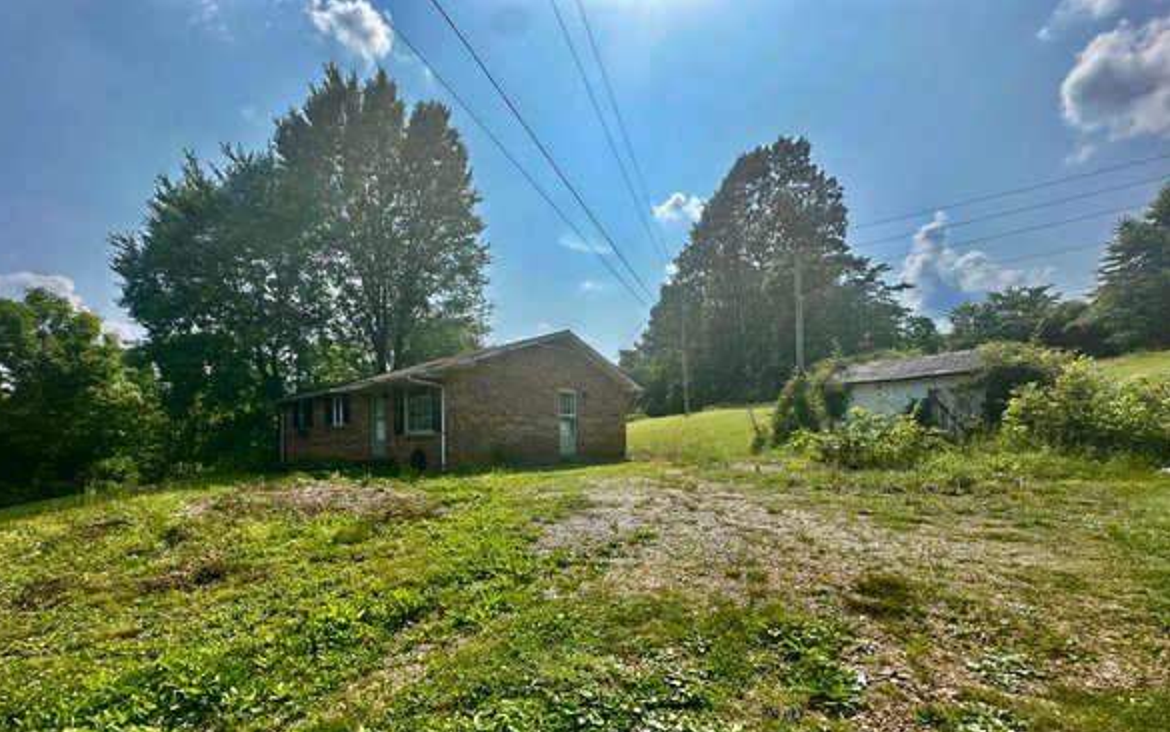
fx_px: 510
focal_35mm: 16
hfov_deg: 97.6
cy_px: 471
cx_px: 545
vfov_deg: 69.8
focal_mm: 2.22
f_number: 2.2
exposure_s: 1/1319
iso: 50
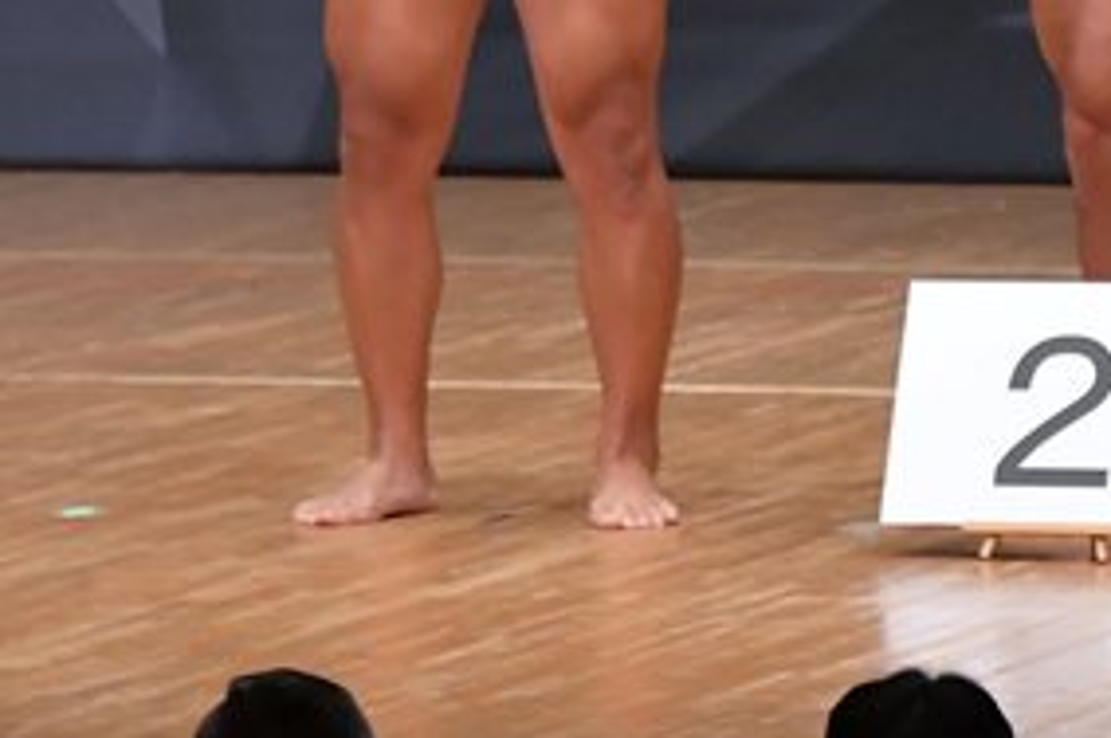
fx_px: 19019
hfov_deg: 3.3
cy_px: -247
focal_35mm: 617
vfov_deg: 2.2
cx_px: 1396
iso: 6400
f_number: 5.6
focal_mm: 150
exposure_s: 1/400
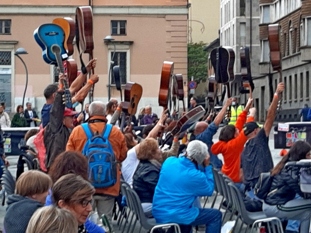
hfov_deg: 65.3
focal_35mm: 27
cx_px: 156
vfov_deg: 51.4
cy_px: 116
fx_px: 243
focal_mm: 3.93
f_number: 1.7
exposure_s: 1/100
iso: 64
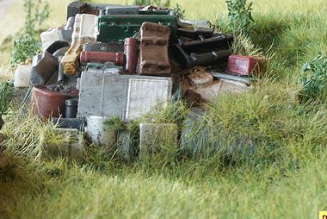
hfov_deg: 14.1
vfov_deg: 9.6
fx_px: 1285
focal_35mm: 141
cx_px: -48
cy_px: -34
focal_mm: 35
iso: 200
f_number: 8
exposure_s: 1/6
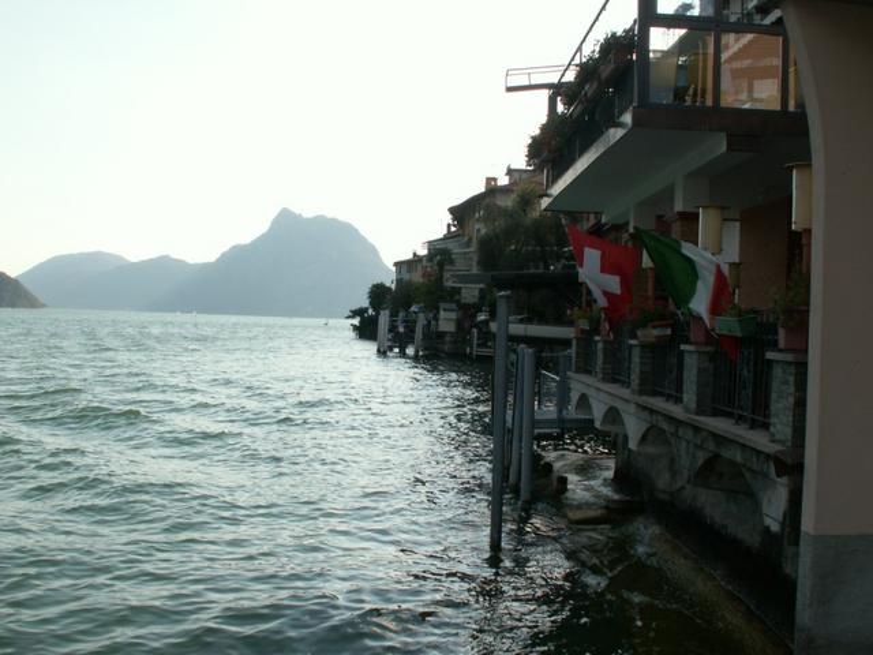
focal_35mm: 35
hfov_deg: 52.6
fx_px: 883
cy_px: 328
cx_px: 436
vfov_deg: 40.7
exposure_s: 1/160
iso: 50
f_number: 6.3
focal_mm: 5.86
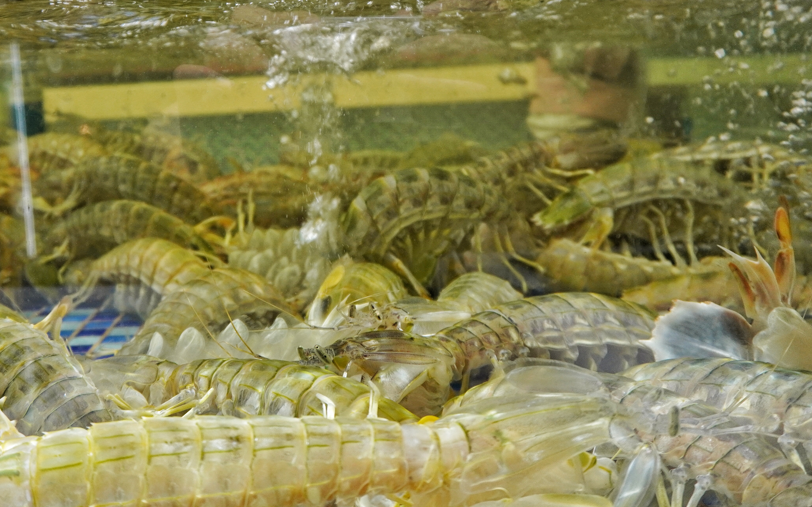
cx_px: 250
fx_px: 835
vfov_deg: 33.6
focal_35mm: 38
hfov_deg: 50.6
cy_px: 184
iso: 640
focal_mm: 17
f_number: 4
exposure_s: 1/60
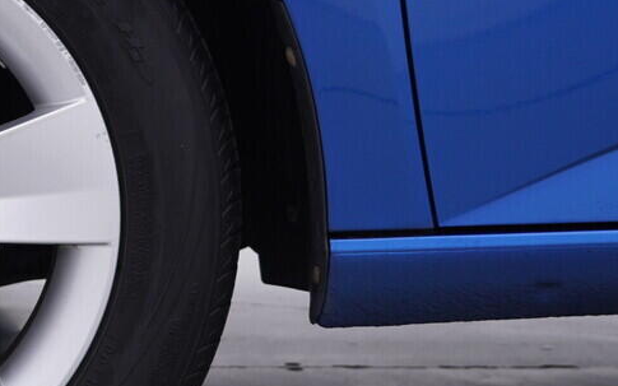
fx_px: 1836
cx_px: -85
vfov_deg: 12.0
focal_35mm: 109
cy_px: 140
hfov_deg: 18.3
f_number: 4
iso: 125
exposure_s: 1/60
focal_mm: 24
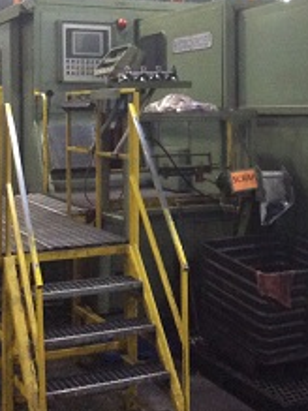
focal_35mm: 73
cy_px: 113
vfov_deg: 26.4
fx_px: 867
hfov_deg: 19.7
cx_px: 281
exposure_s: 1/24
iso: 250
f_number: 2.4
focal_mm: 3.3
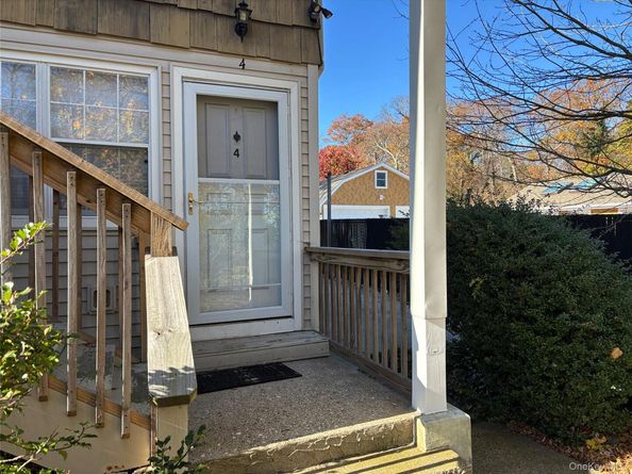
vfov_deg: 53.0
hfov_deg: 67.3
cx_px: 316
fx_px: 475
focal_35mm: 26
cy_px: 237
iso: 50
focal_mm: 5.96
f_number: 1.6
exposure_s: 1/927
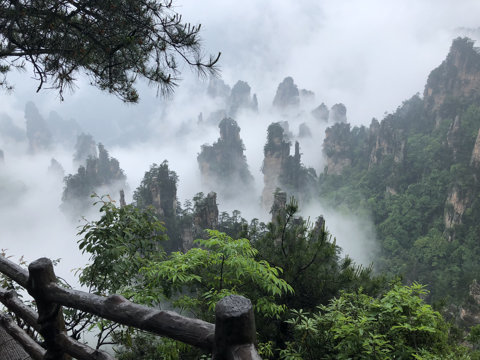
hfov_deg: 63.4
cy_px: 180
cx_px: 240
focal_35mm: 28
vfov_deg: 49.7
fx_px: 388
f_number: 1.8
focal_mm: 3.99
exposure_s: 1/533
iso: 20
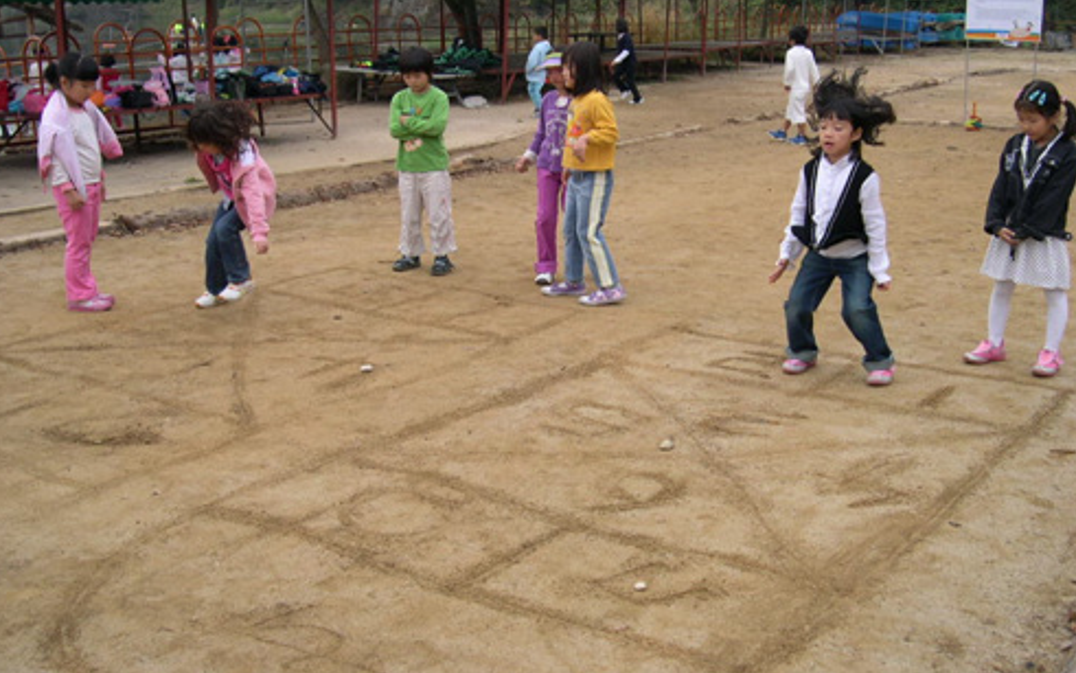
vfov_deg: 31.3
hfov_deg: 48.2
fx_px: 1202
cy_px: 319
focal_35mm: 41
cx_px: 537
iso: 100
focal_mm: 8
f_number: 2.8
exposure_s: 1/386
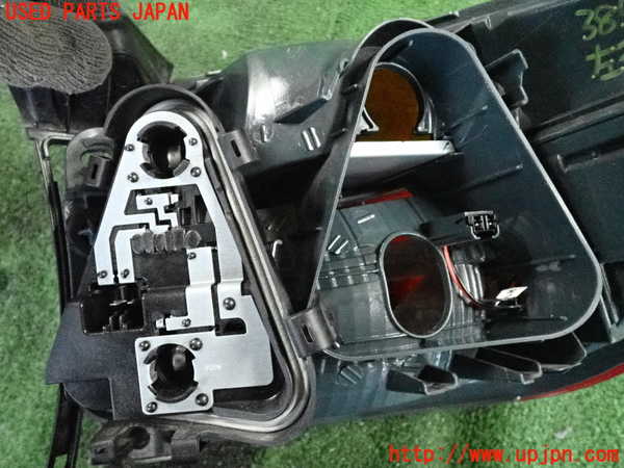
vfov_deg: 44.2
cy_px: 234
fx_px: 577
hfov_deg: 56.8
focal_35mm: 32
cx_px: 312
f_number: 2.4
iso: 5000
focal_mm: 5.79
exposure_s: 1/125
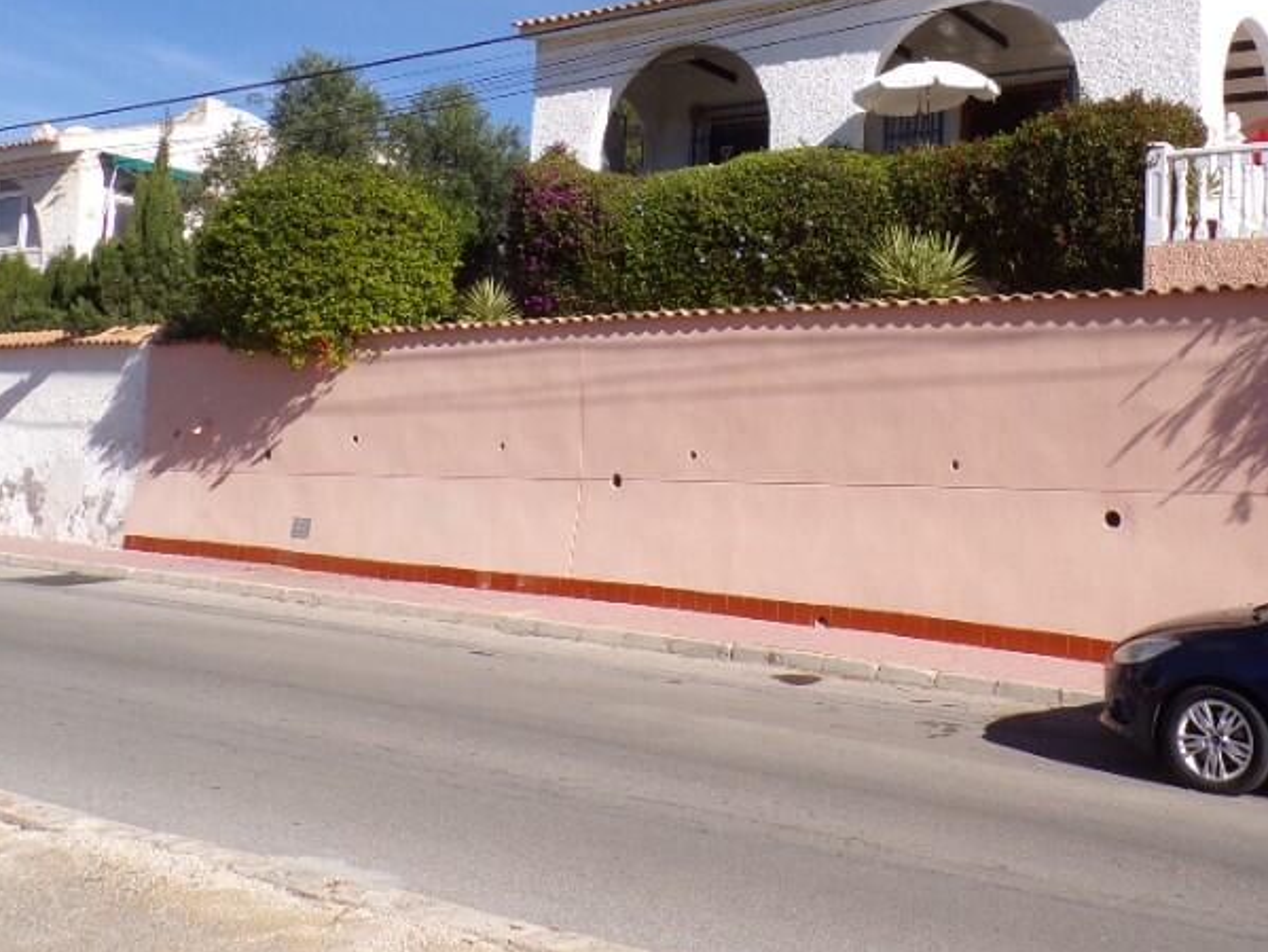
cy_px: 315
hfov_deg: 44.4
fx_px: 1503
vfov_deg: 34.8
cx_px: 931
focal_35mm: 41
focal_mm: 4.3
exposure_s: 1/420
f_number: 5.8
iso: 80
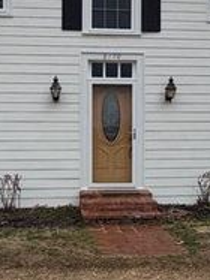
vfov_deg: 38.2
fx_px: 405
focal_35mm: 50
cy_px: 131
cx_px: 100
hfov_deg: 29.1
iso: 40
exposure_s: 1/506
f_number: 2.2
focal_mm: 2.22
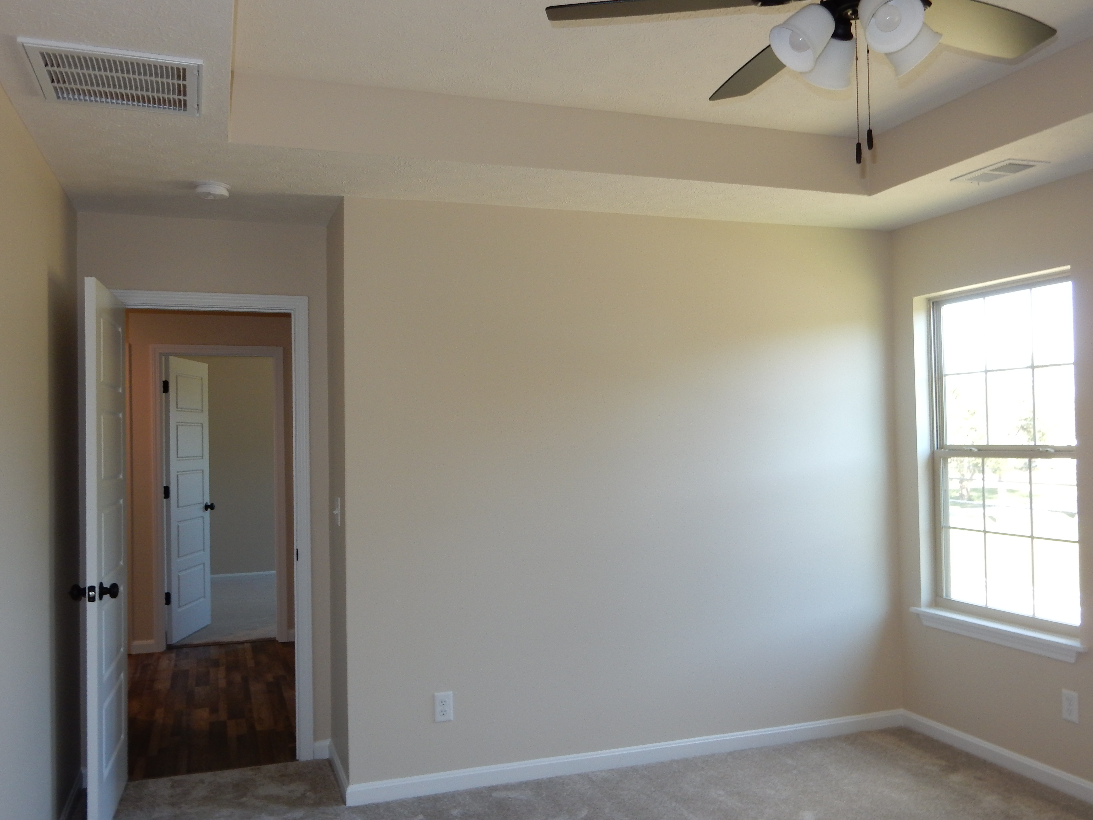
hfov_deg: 60.0
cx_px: 546
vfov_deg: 46.8
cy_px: 410
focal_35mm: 30
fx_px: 947
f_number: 4
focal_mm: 5.4
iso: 140
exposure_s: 1/30
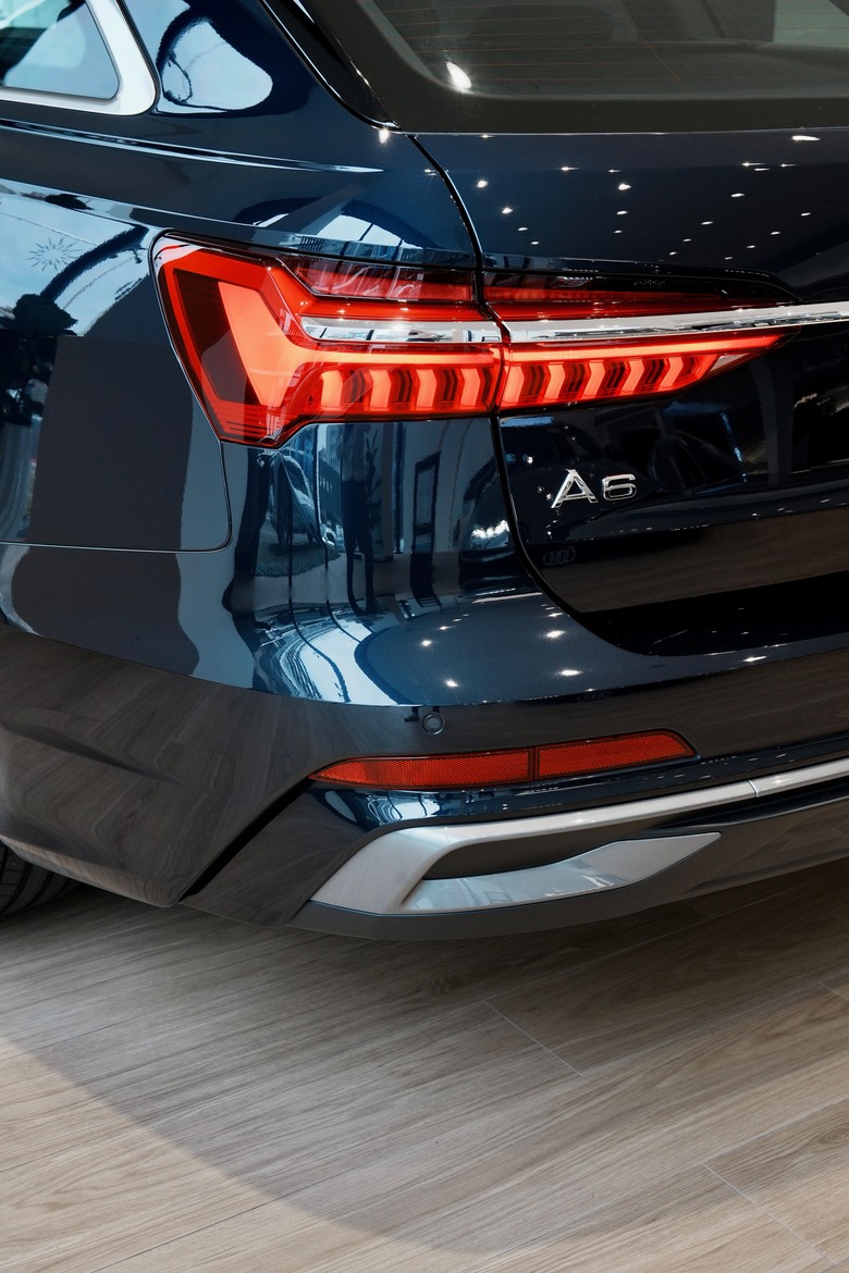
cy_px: 636
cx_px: 424
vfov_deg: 38.9
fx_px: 1804
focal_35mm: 51
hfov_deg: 26.5
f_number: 8
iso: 500
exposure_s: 1/125
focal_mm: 51
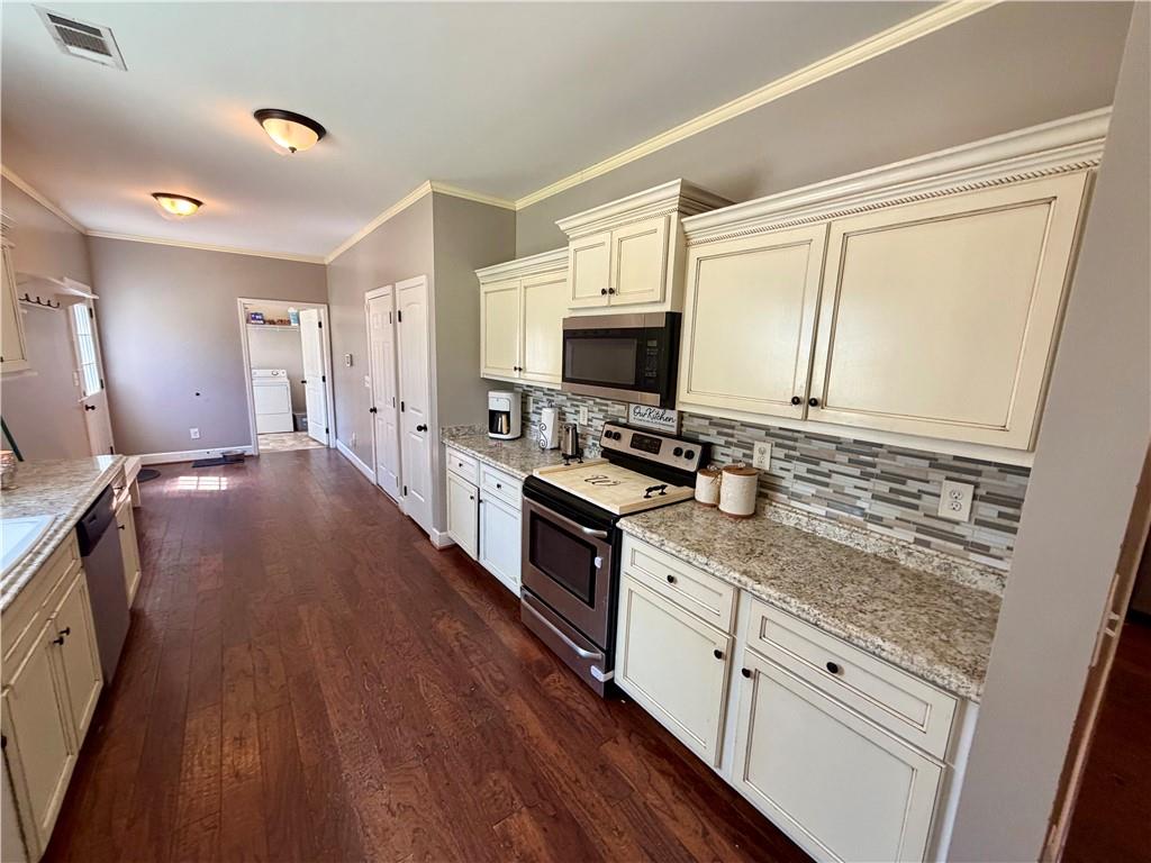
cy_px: 432
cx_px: 576
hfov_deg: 102.1
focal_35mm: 14
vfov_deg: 85.7
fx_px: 466
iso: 320
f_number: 2.2
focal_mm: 2.22
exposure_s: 1/120
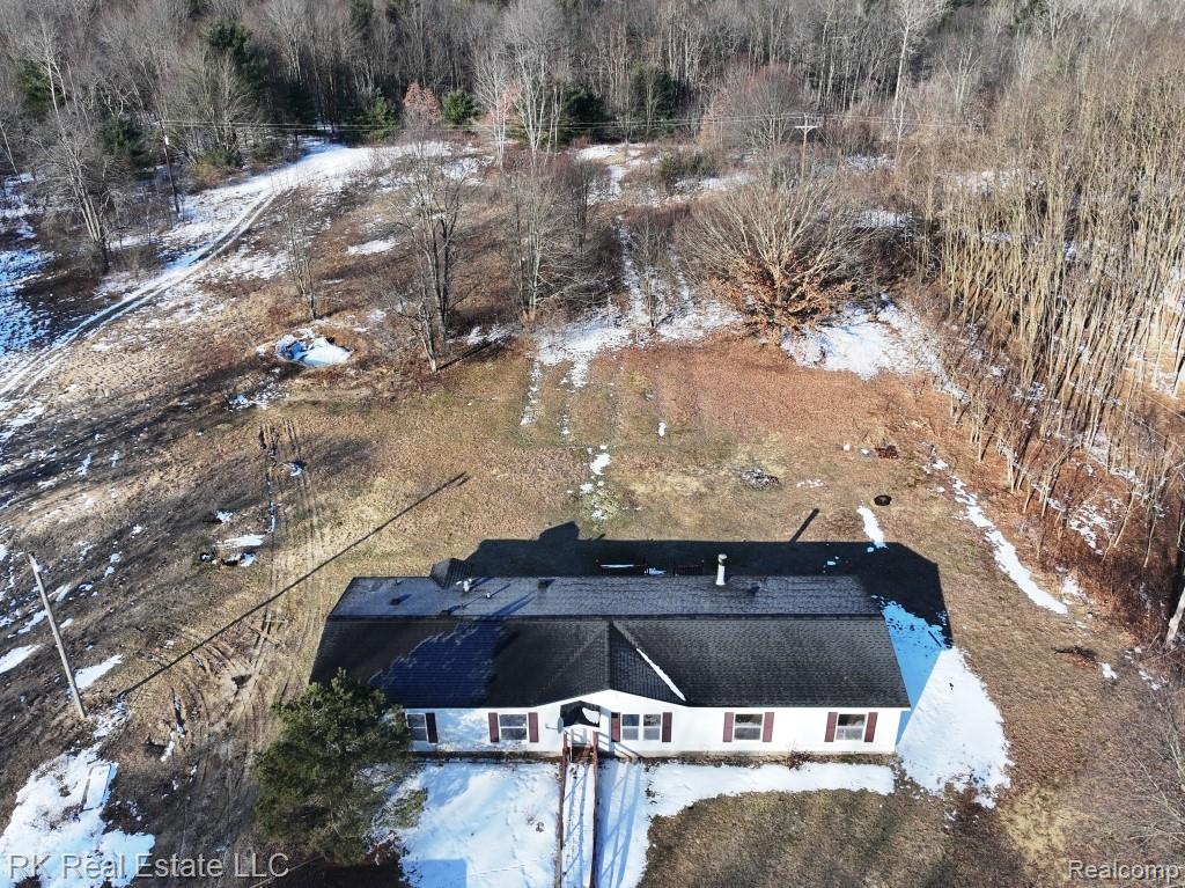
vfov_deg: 56.8
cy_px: 444
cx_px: 592
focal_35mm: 24
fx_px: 821
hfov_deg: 71.6
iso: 110
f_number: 2.8
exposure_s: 1/1250
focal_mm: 12.29
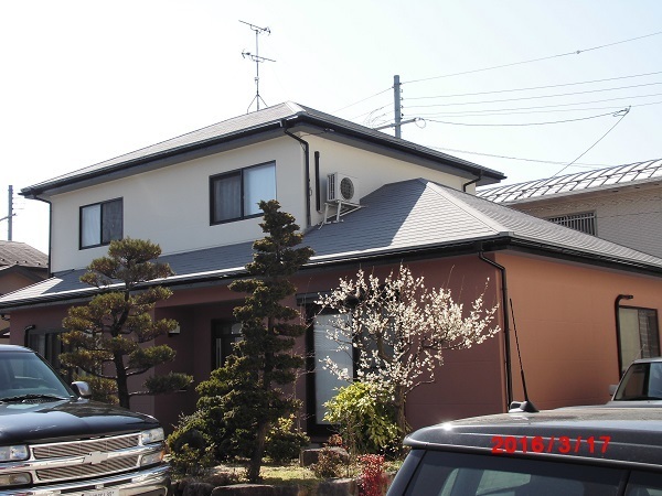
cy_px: 248
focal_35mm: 41
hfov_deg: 45.8
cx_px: 331
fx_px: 784
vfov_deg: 35.1
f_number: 3.7
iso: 64
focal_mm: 7.28
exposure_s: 1/400
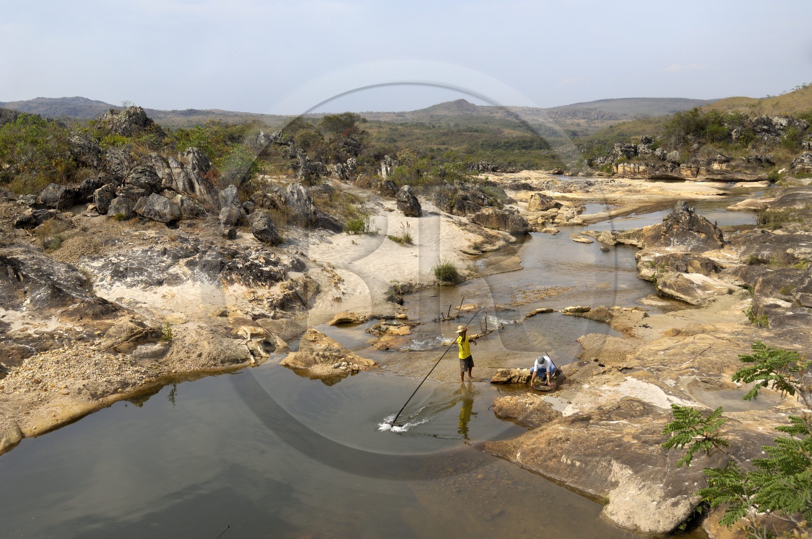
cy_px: 270
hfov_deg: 53.2
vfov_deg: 36.8
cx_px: 406
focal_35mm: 36
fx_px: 811
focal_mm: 24
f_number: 8
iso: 100
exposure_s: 1/320
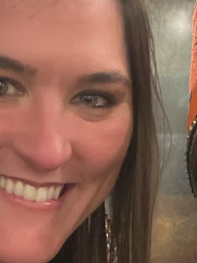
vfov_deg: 19.6
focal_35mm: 96
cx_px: 171
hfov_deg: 15.3
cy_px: 283
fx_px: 728
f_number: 2.2
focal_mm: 2.71
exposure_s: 1/24
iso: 640
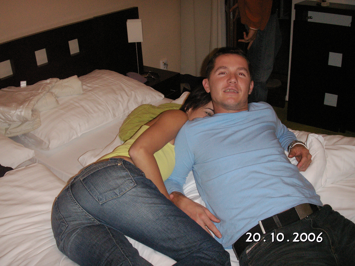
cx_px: 178
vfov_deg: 38.7
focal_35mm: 37
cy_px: 133
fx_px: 379
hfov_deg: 50.1
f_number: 3.5
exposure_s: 1/40
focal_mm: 7.7
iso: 160
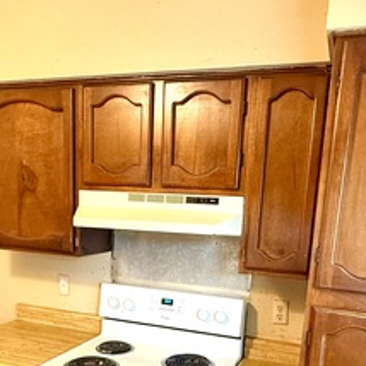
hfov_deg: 44.9
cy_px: 303
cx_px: 183
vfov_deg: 42.5
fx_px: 443
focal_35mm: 37
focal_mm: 2.22
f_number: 2.2
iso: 400
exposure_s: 1/60
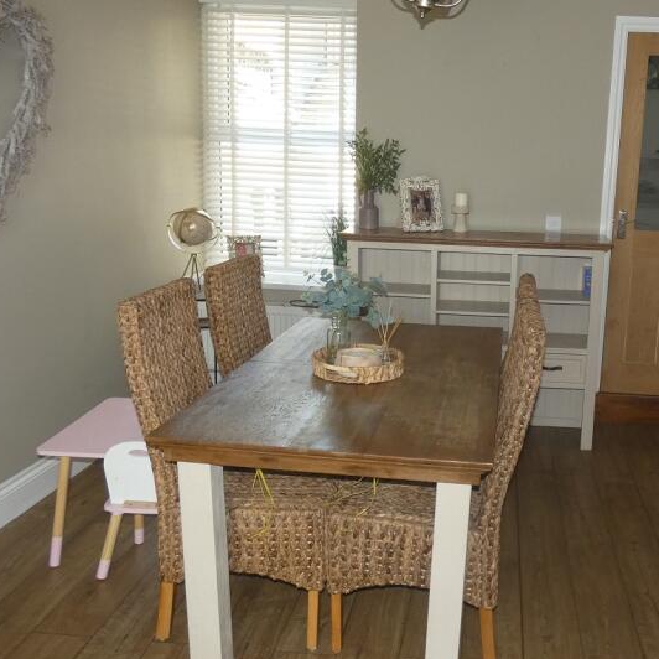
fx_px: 732
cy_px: 297
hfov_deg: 47.3
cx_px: 461
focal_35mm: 34
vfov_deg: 48.4
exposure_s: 1/60
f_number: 2.8
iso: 200
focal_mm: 3.6
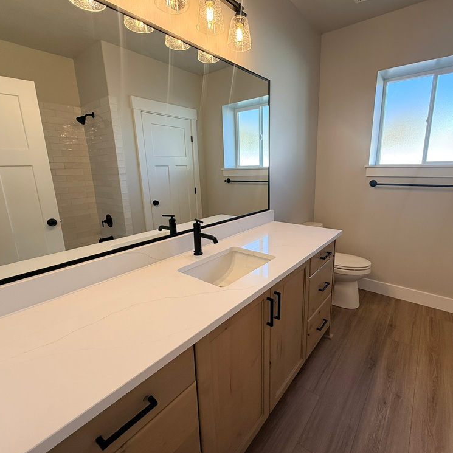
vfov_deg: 84.0
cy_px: 223
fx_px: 252
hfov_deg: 83.7
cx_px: 248
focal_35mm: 17
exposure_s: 1/120
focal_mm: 2.22
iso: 100
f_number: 2.2
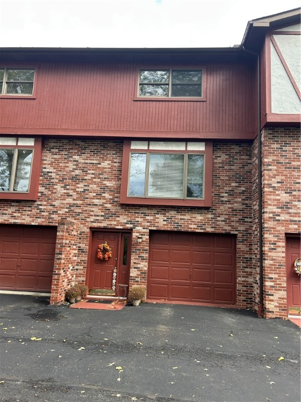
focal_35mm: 26
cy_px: 201
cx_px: 150
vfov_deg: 67.3
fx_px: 301
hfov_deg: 53.1
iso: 50
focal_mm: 5.7
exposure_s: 1/364
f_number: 1.5
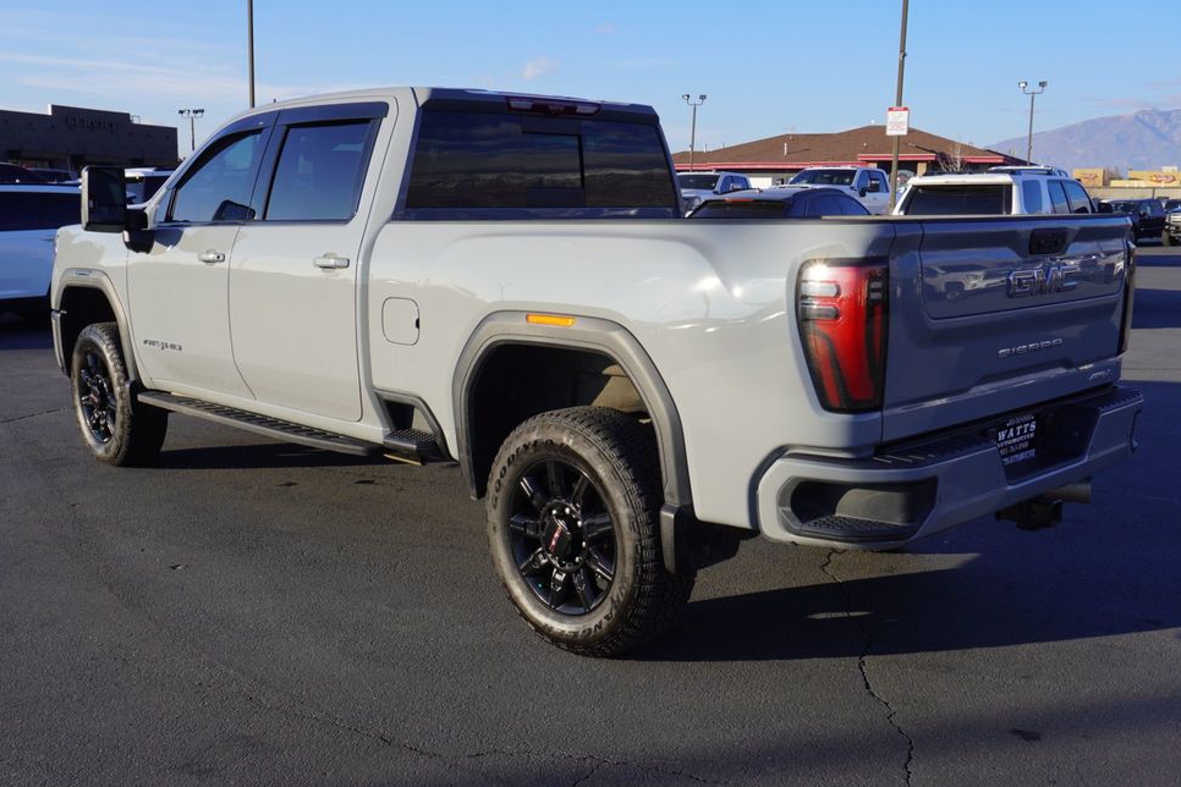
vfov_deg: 37.9
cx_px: 586
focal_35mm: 35
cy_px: 395
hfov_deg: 54.4
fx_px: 1148
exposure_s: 1/125
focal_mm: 22
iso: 100
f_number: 9
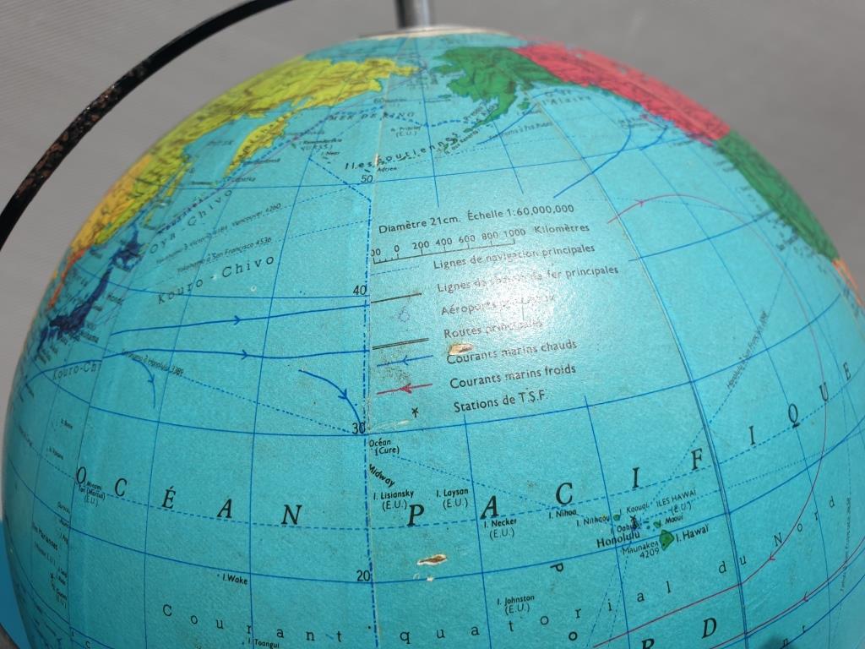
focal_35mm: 26
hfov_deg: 67.3
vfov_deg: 53.1
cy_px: 324
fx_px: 650
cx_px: 432
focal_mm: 4.3
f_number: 2.4
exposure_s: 1/1453
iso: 50
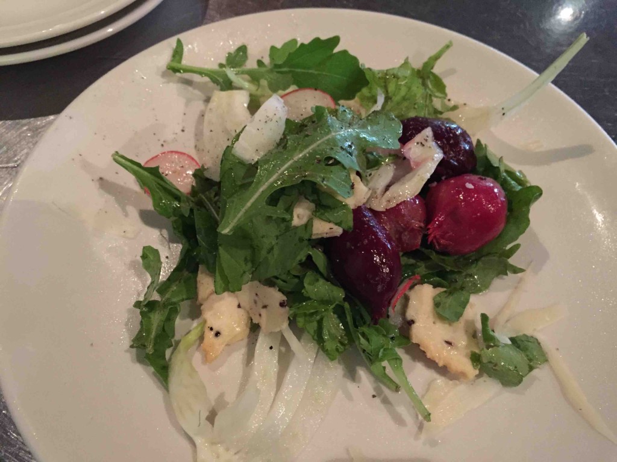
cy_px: 231
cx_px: 308
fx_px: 517
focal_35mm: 29
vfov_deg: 48.2
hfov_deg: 61.7
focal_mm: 4.15
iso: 640
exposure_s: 1/15
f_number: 2.2
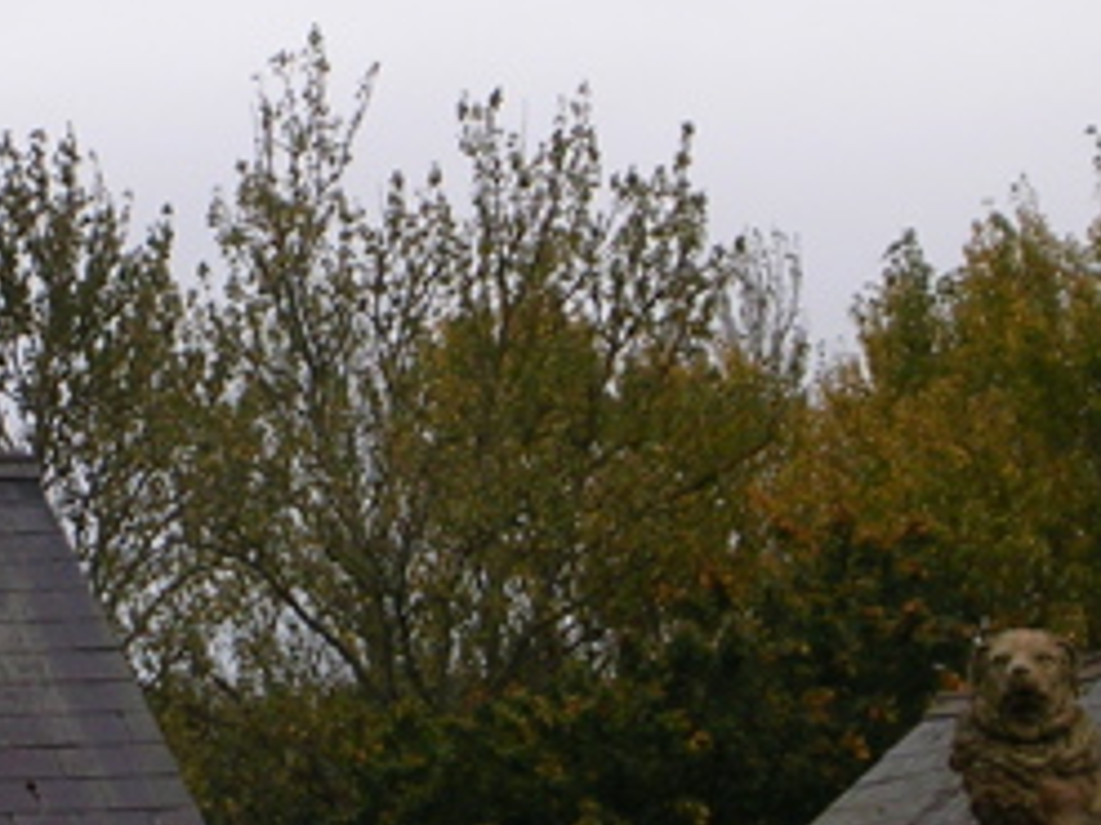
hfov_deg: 6.6
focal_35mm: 298
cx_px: 250
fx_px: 9474
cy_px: 339
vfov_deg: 5.0
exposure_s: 1/172
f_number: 4.9
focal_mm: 17.4
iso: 50
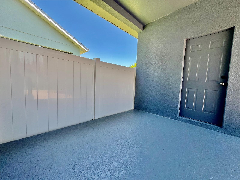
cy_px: 90
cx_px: 120
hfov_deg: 106.2
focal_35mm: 13
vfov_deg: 89.9
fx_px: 90
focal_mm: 1.57
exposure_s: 1/216
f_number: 1.8
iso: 32
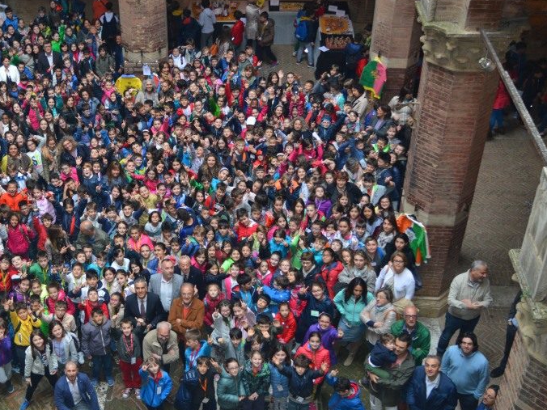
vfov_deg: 30.2
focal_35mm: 48
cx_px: 134
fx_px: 758
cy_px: 186
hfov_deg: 38.6
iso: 900
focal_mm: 22
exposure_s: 1/60
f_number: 3.8
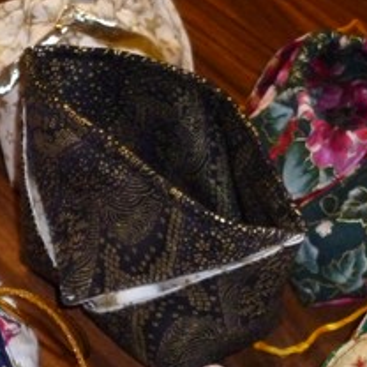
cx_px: 132
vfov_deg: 18.1
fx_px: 1140
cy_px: 293
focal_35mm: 95
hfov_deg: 18.3
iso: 400
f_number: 3.1
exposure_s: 1/60
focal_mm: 5
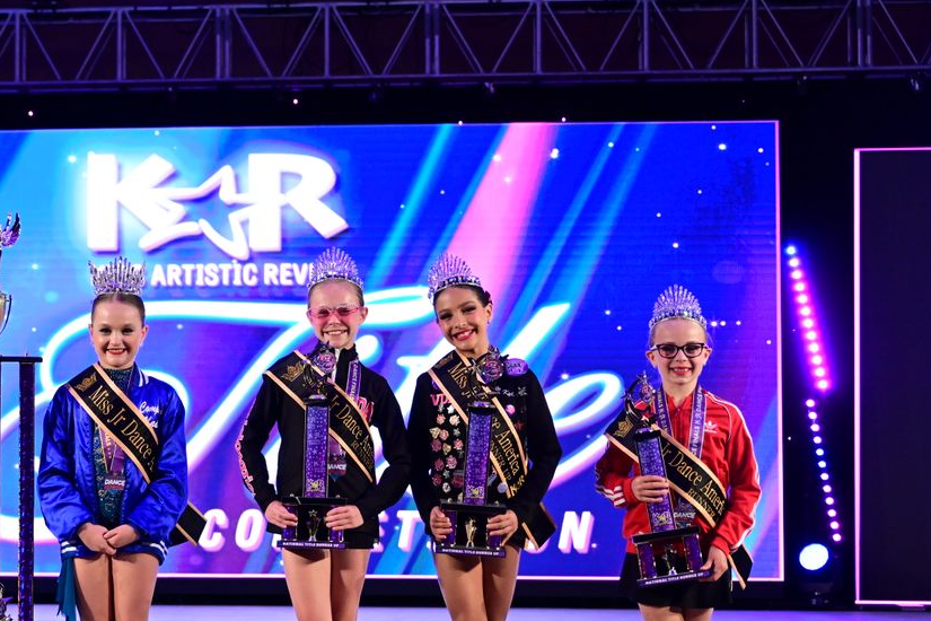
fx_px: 2069
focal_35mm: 80
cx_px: 156
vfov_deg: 17.0
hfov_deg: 24.8
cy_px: 385
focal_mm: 44
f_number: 3.2
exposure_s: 1/800
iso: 3200
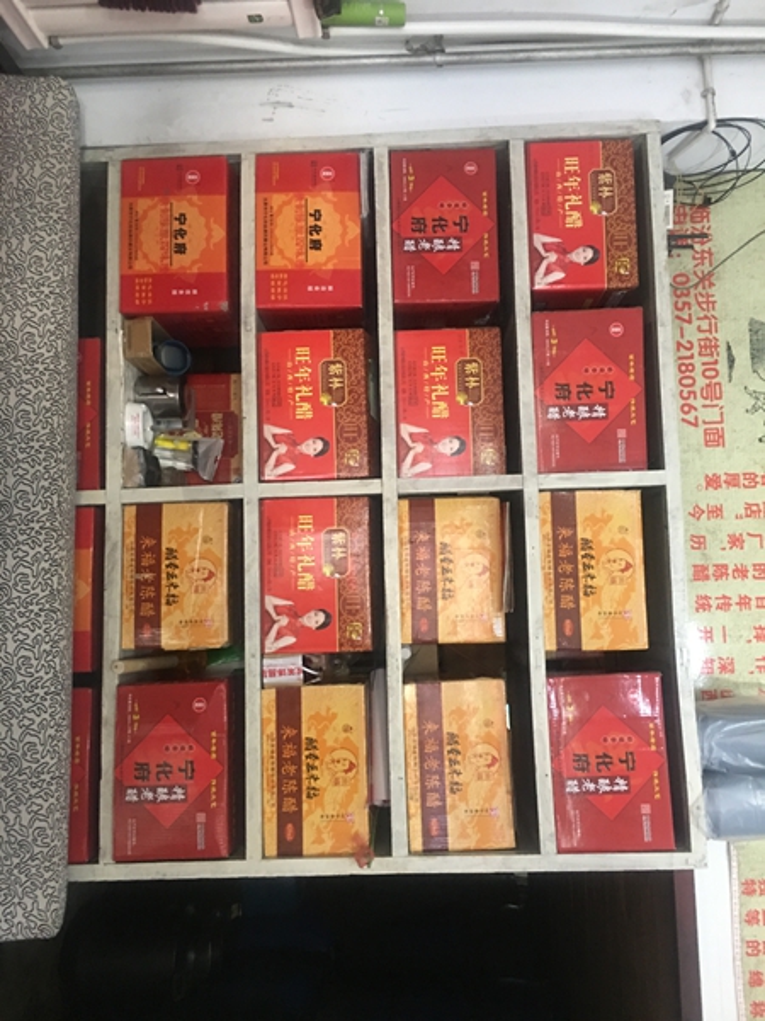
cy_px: 510
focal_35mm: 29
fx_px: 855
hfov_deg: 48.2
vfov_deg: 61.7
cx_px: 382
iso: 80
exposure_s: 1/10
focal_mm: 4.15
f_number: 2.2
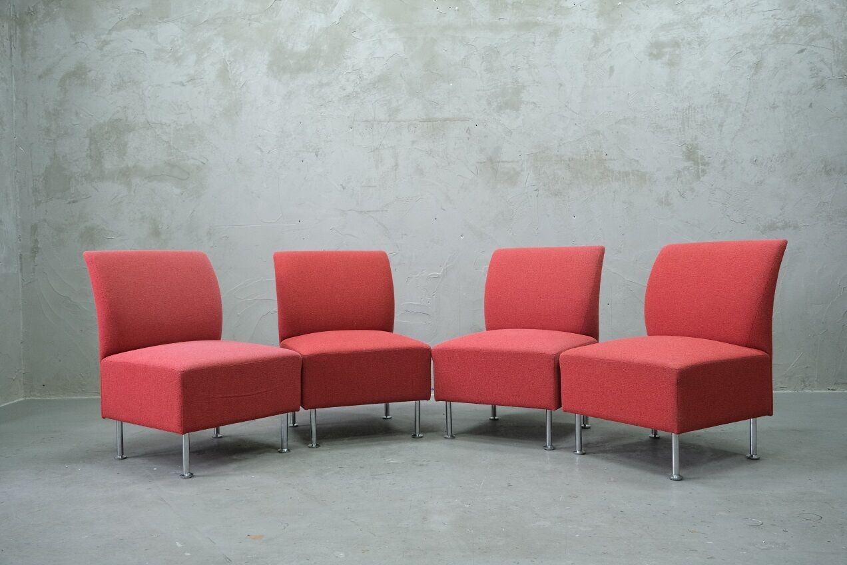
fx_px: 753
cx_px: 424
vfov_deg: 41.1
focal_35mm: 32
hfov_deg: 58.7
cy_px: 282
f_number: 4
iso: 2000
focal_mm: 21.2
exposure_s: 1/30
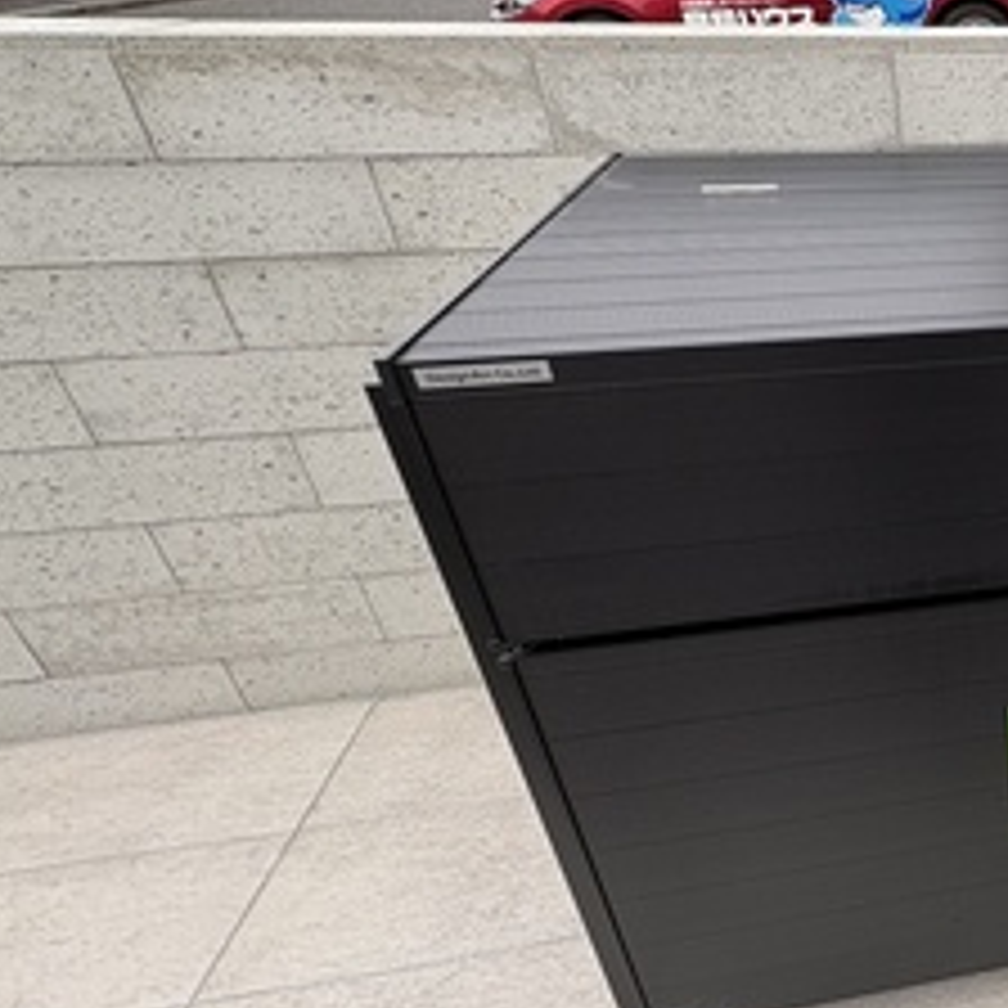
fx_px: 1021
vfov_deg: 52.5
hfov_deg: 39.3
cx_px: 1188
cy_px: 500
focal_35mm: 31
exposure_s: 1/125
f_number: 2.2
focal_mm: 2.22
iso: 40
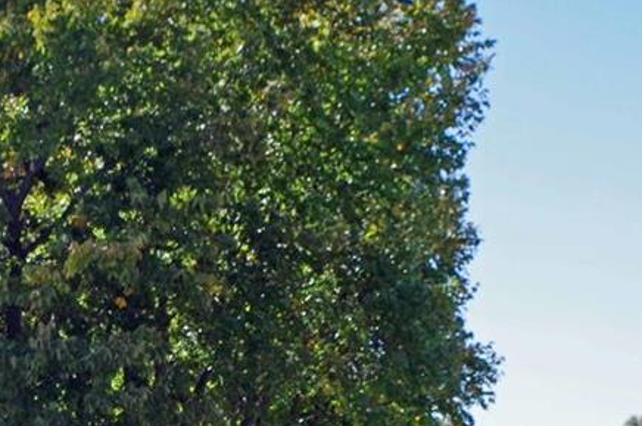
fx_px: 2350
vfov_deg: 10.2
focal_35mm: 132
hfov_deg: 15.3
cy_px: 461
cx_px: 25
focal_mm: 24.38
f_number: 7.1
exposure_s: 1/200
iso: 200
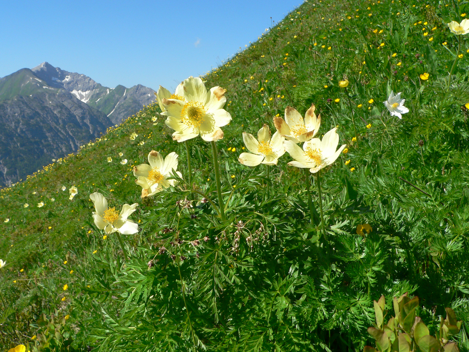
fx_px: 488
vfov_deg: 39.7
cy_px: 176
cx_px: 234
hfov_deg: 51.4
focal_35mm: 36
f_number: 5.6
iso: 100
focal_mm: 6
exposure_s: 1/500
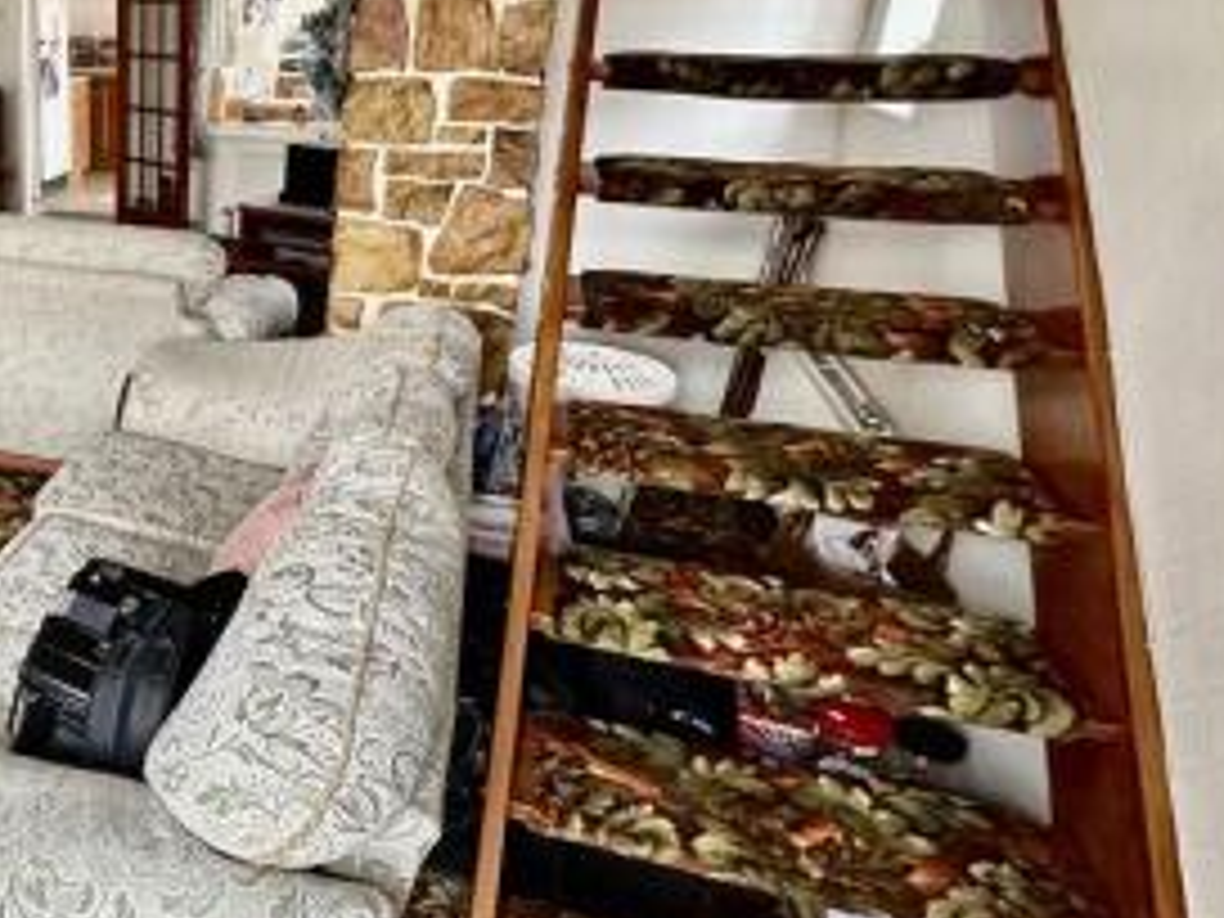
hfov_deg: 51.4
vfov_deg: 46.7
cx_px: 79
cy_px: 403
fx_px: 1061
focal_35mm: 30
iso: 320
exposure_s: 1/72
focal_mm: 2.22
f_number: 2.2
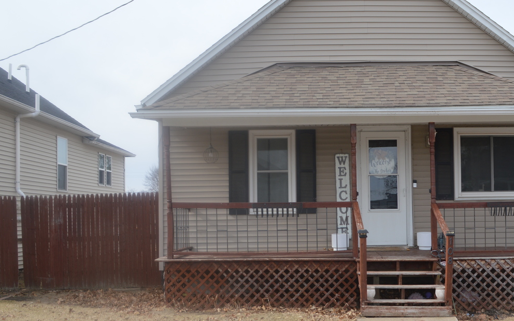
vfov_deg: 28.5
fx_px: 630
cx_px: 343
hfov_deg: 43.7
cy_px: 204
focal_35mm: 45
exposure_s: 1/200
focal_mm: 18
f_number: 7.1
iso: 100
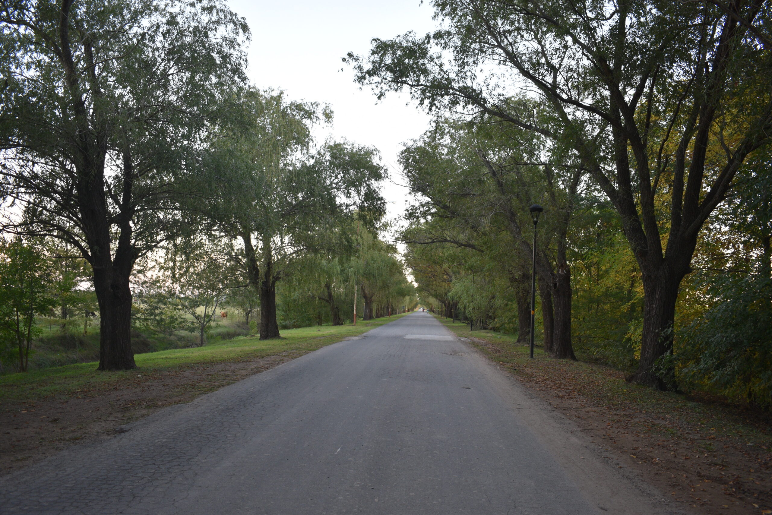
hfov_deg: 59.5
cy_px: 258
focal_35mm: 32
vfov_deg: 41.7
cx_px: 386
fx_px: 676
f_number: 4
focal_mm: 21
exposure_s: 1/60
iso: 400
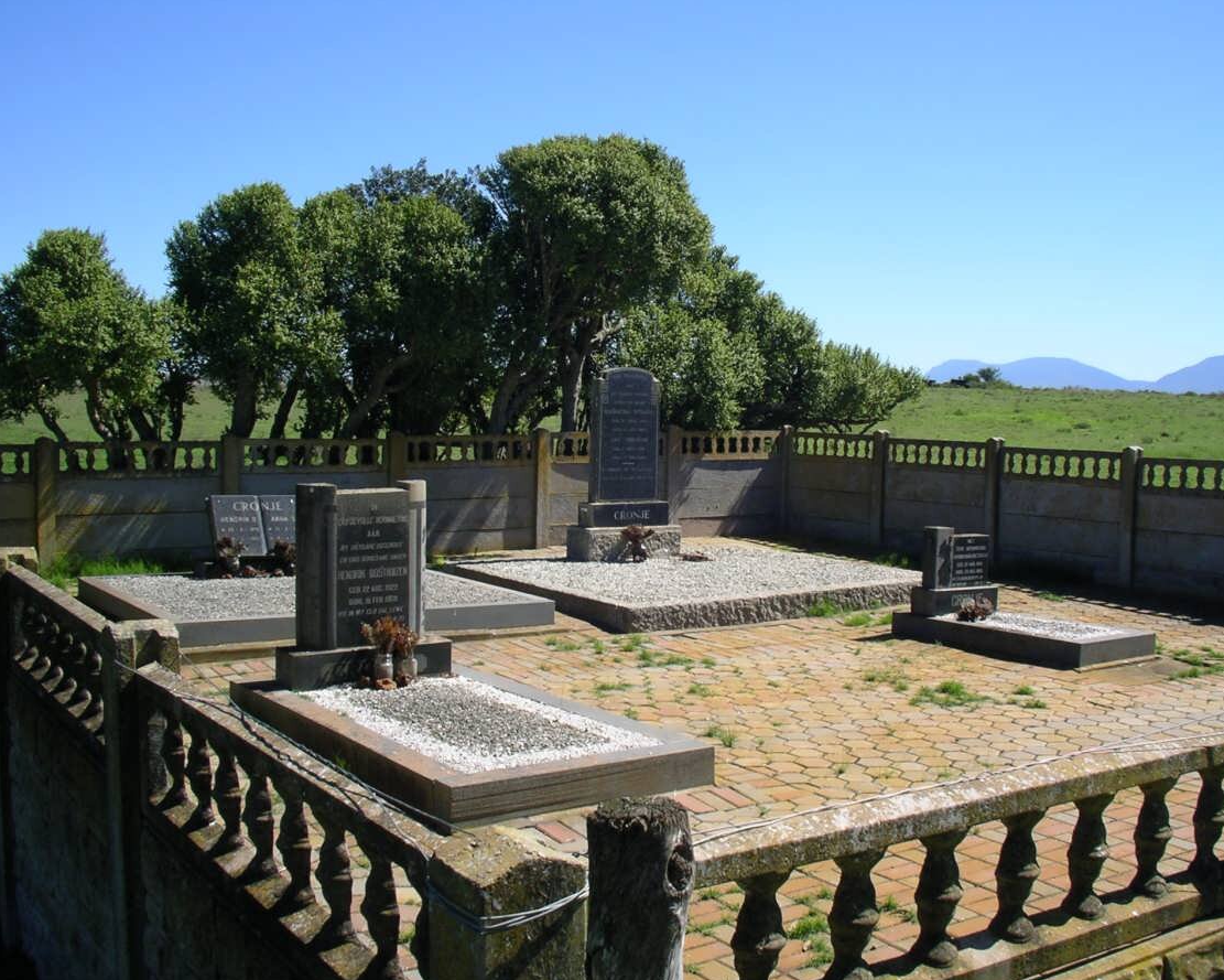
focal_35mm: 39
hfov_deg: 46.8
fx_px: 1413
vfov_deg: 38.2
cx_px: 641
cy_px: 493
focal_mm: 5.7
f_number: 6.9
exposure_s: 1/125
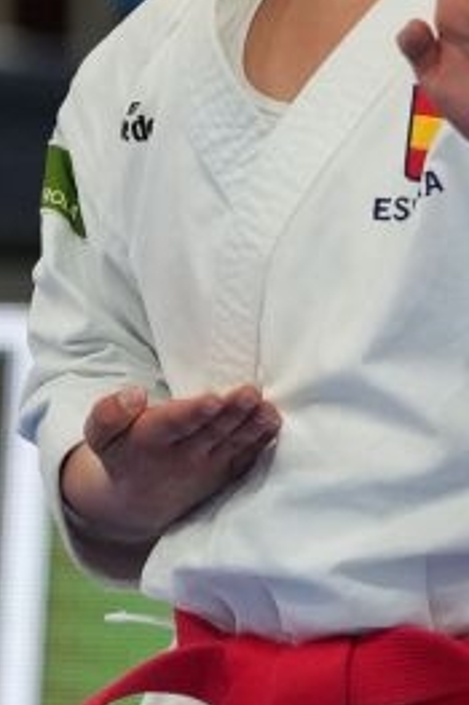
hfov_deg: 1.1
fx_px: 25220
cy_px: 643
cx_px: 469
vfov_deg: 1.6
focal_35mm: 1289
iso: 1600
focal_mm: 188
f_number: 2.8
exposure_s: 1/1000
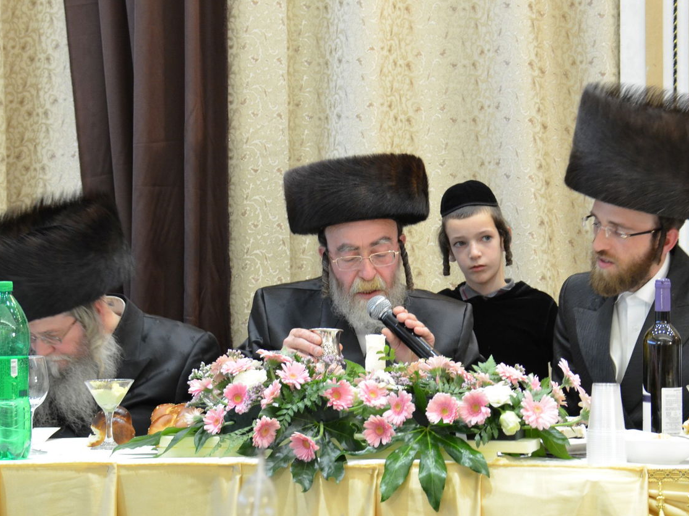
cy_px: 256
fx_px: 2806
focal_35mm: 141
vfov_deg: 10.5
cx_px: 386
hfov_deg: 14.0
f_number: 6.3
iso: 1600
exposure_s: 1/60
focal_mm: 78
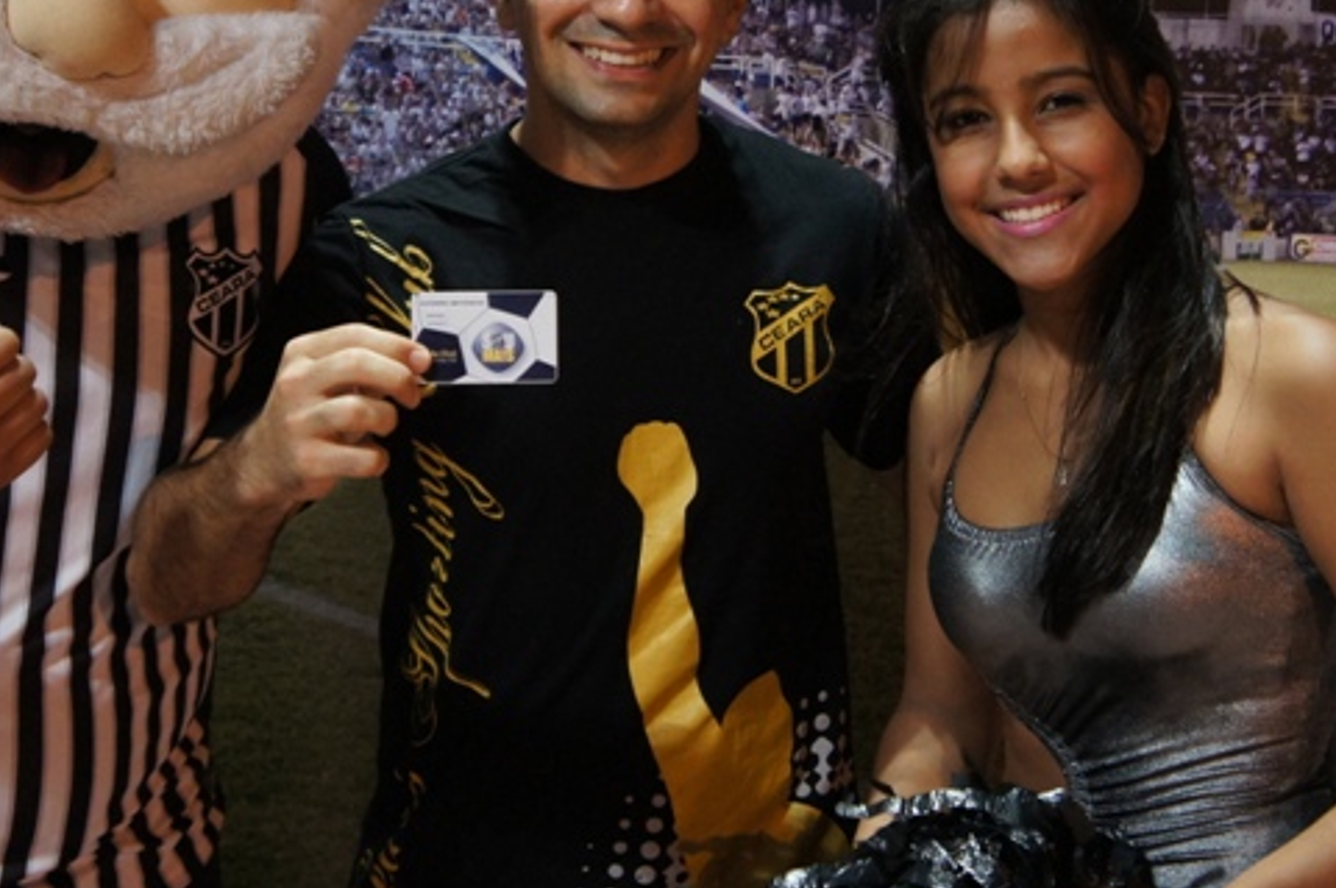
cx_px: 529
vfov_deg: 16.0
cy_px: 230
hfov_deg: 23.9
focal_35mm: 85
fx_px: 3151
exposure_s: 1/30
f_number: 4.5
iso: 1600
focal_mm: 34
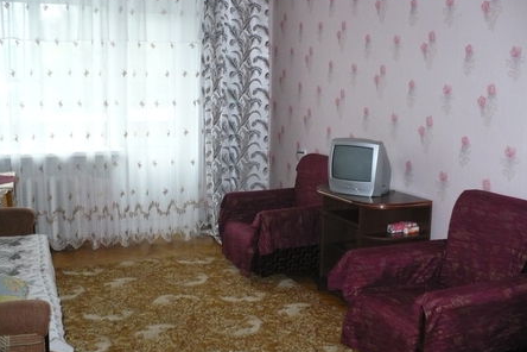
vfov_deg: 34.2
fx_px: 571
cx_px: 264
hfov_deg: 49.6
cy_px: 155
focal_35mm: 39
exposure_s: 1/30
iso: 320
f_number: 2.8
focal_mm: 6.1
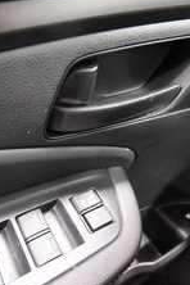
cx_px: 67
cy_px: 156
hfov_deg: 47.3
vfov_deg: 67.2
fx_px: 214
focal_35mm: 27
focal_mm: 10
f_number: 4
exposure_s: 1/60
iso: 6400
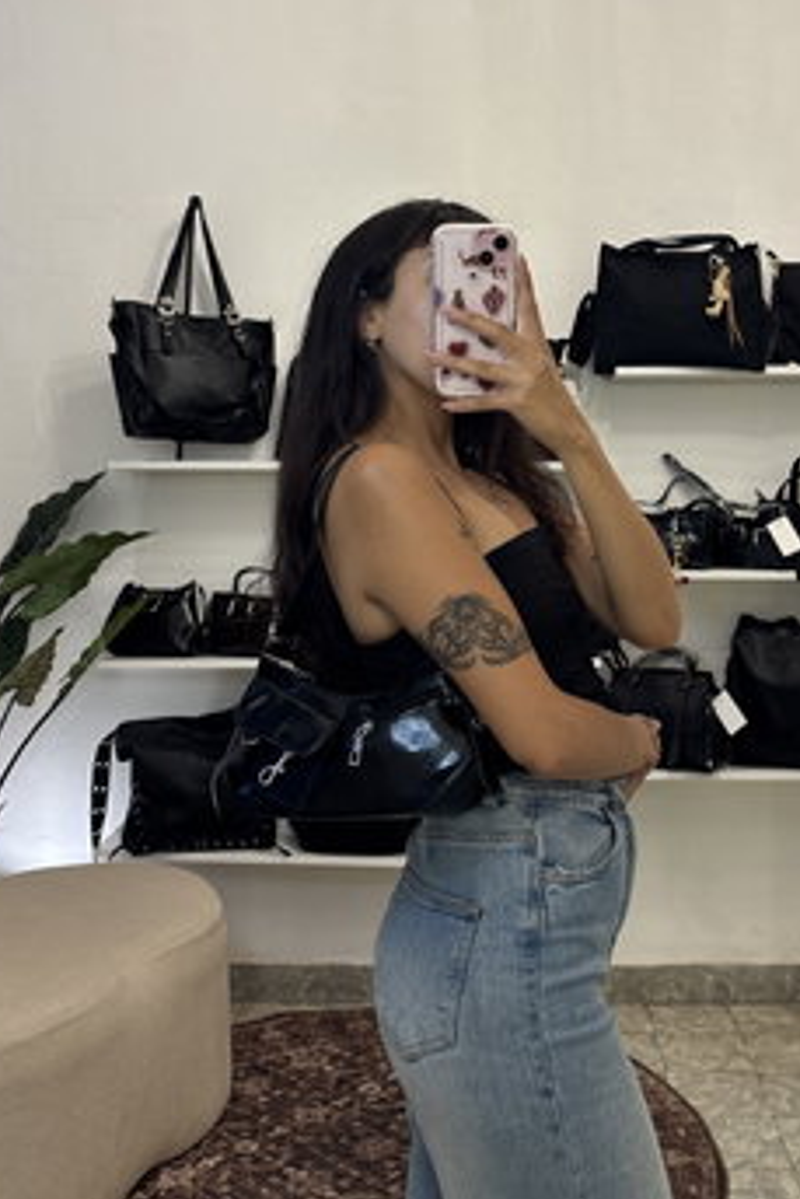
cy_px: 425
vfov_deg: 45.8
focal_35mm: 42
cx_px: 479
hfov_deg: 31.8
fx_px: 1398
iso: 80
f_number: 1.6
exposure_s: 1/50
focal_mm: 5.96
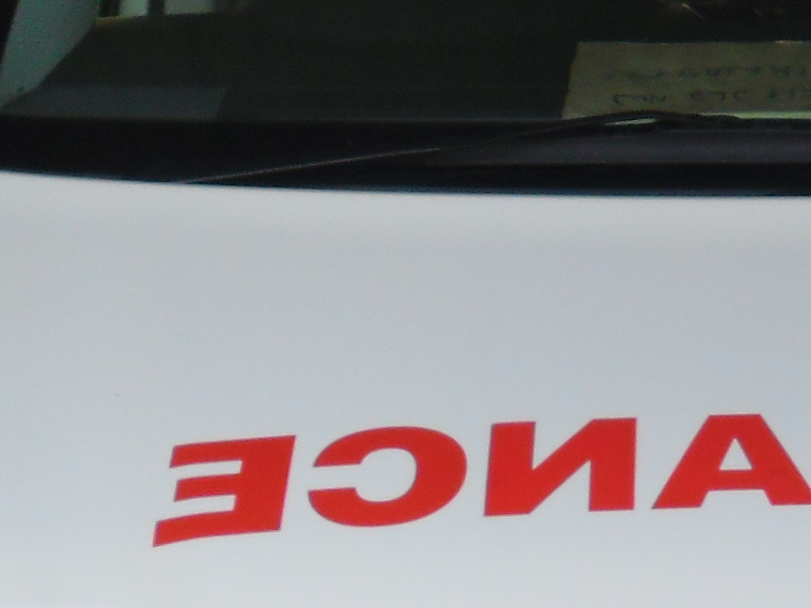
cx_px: 1020
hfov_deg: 13.0
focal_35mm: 147
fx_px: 3444
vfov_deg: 10.1
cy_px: 391
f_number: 4
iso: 80
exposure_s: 1/122
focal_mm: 6.6
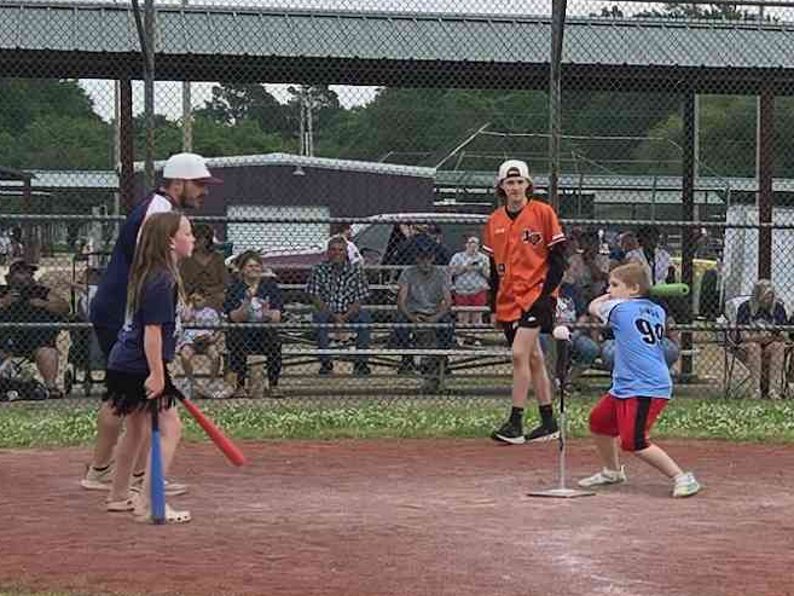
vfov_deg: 40.3
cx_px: 557
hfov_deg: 51.2
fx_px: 803
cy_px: 388
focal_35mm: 35
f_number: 1.8
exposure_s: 1/332
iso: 25
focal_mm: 5.4
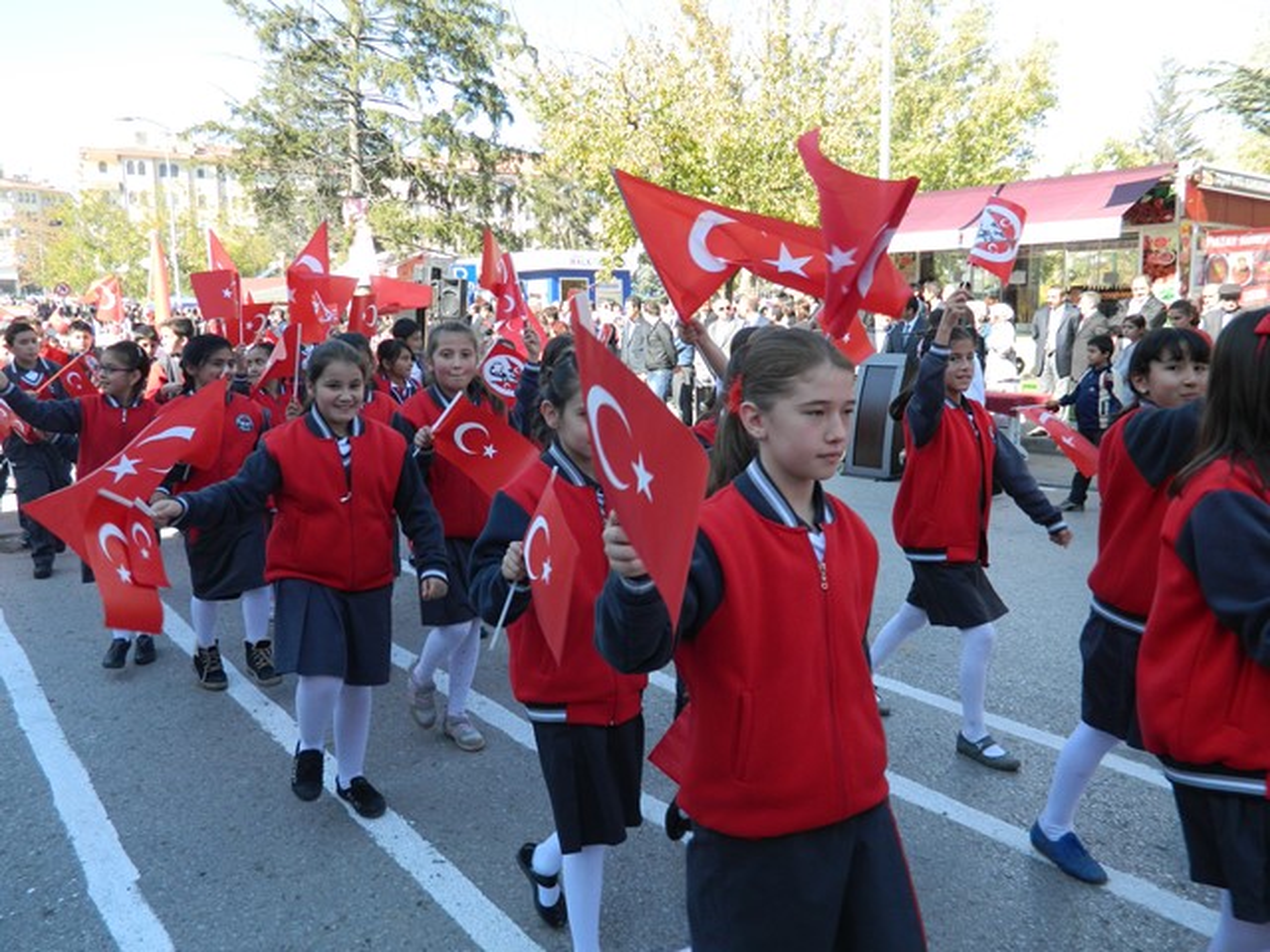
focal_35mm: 28
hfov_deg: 63.4
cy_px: 476
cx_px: 635
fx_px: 1027
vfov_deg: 49.7
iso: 125
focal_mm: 5.1
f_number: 3.2
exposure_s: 1/250
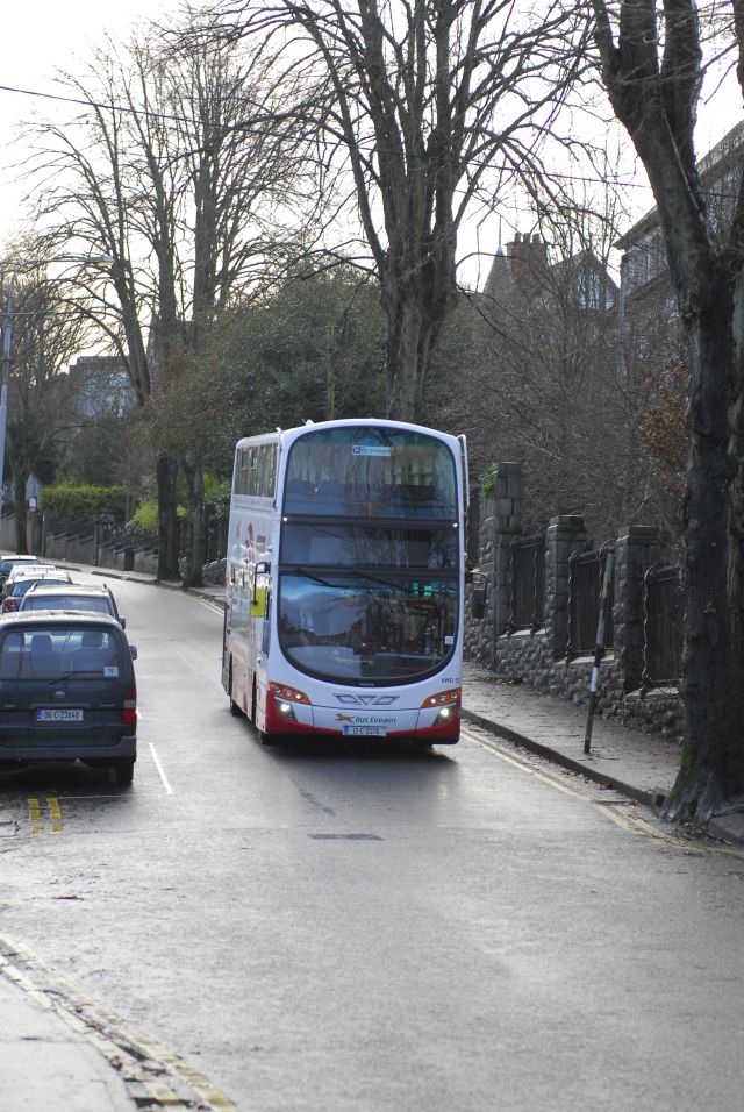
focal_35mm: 105
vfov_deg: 19.4
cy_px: 556
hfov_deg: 13.1
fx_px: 3245
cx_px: 372
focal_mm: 70
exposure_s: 1/400
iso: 500
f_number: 2.8
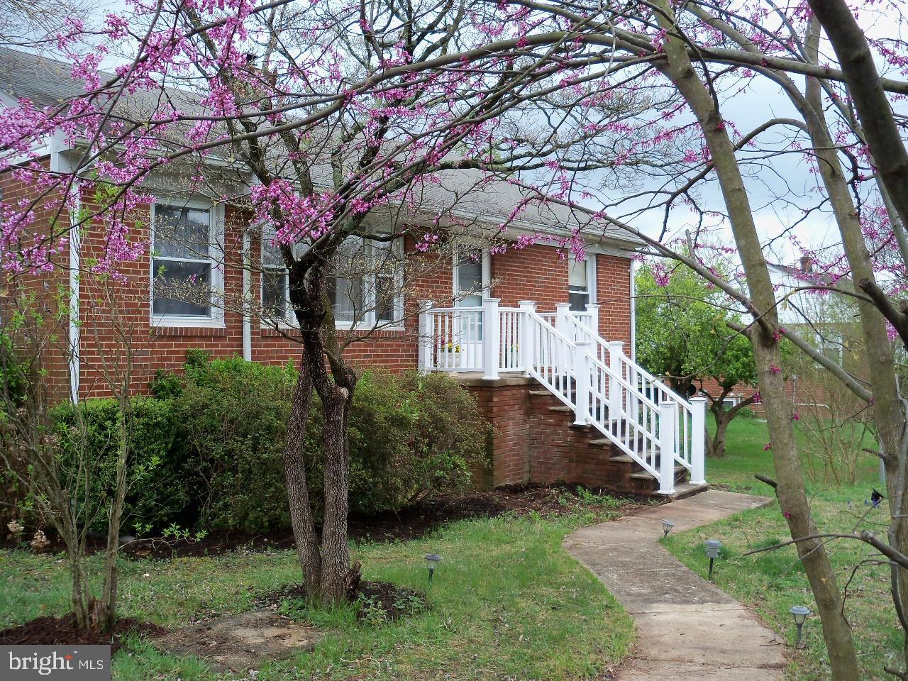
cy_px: 340
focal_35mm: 35
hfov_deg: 52.6
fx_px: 918
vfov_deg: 40.7
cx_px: 454
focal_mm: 6.2
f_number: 3.5
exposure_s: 1/125
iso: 80
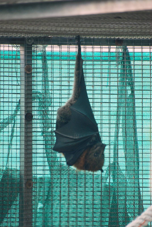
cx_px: 76
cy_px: 114
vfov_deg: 4.6
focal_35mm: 450
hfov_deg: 3.1
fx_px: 2842
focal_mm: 300
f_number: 5.6
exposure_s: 1/60
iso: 400
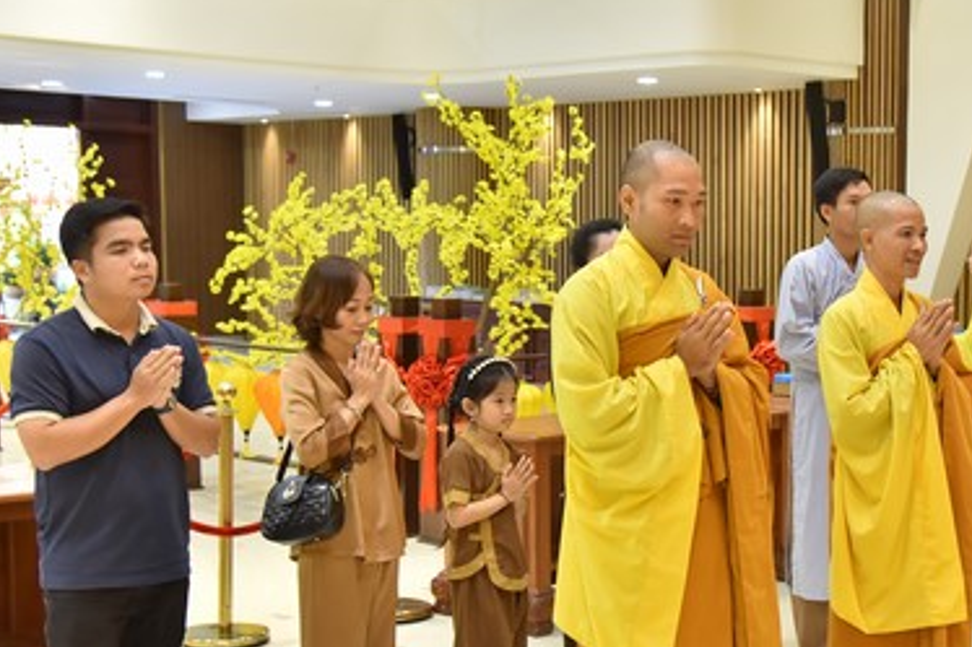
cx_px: 735
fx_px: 1781
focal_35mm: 66
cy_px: 378
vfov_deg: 20.6
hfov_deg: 30.0
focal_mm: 38
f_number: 5
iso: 1000
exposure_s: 1/80
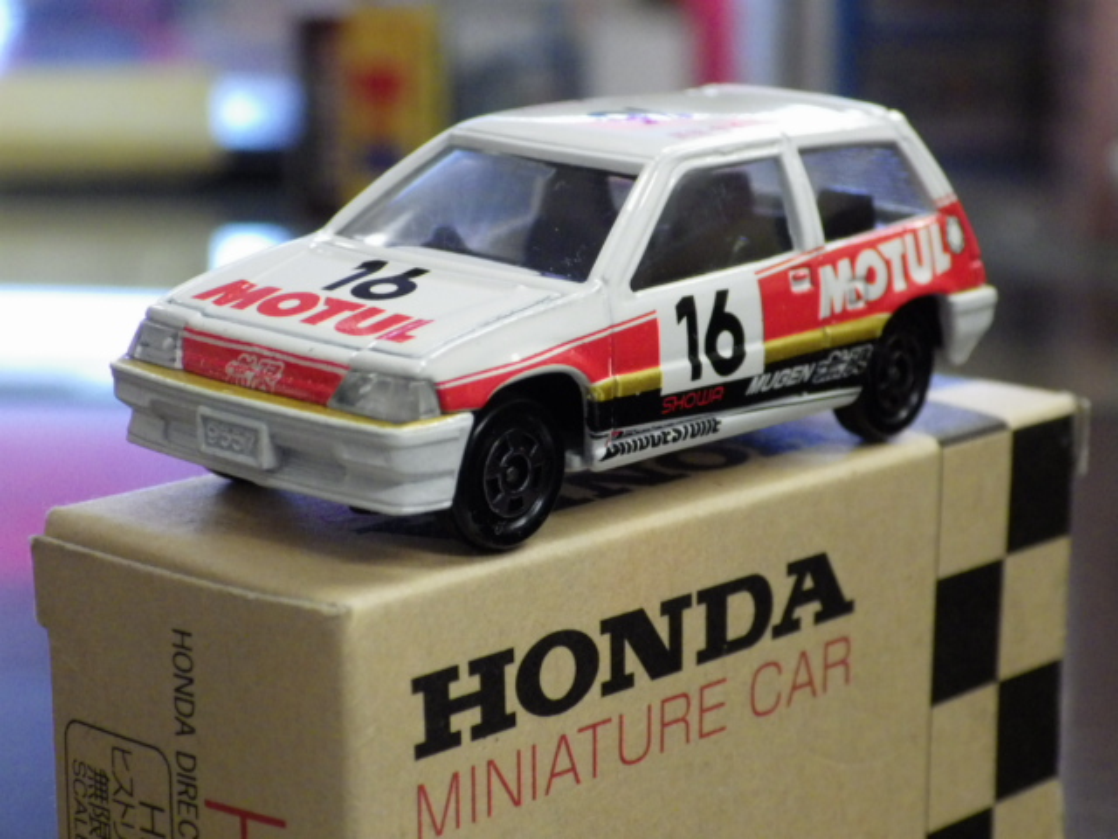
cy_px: 420
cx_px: 559
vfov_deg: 14.4
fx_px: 3327
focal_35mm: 103
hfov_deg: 19.1
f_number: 4.6
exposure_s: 1/60
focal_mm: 18.4
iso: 800
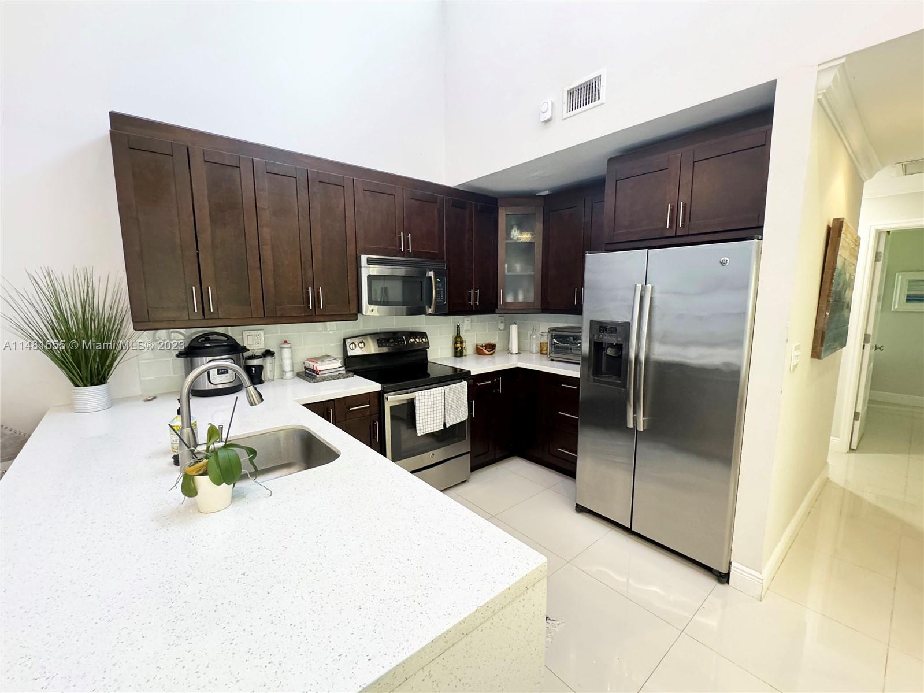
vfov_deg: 85.7
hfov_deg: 102.1
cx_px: 462
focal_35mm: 14
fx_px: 374
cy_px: 346
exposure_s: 1/60
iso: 640
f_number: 2.2
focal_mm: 2.22
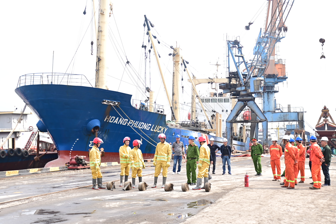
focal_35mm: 51
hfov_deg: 38.9
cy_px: 112
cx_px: 168
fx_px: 476
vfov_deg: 26.5
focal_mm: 34
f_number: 4.2
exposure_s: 1/200
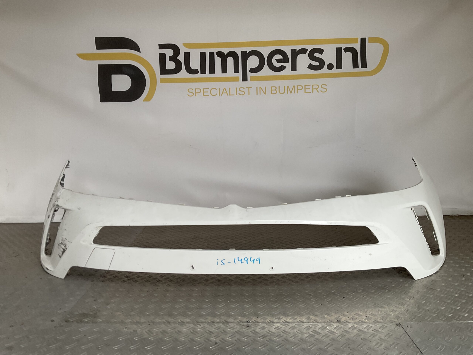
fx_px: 396
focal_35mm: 29
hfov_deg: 61.7
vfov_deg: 48.2
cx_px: 236
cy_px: 178
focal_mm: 3
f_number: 1.8
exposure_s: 1/120
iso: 32
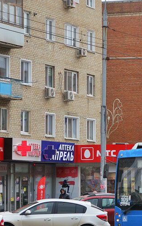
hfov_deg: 6.8
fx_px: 1188
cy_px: 139
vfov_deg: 10.9
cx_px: 185
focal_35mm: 192
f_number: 4.5
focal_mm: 28.84
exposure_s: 1/500
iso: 125
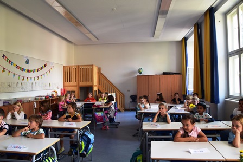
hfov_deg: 67.4
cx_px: 122
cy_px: 81
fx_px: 182
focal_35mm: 27
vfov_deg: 48.0
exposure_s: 1/15
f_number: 6.3
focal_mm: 18
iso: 400
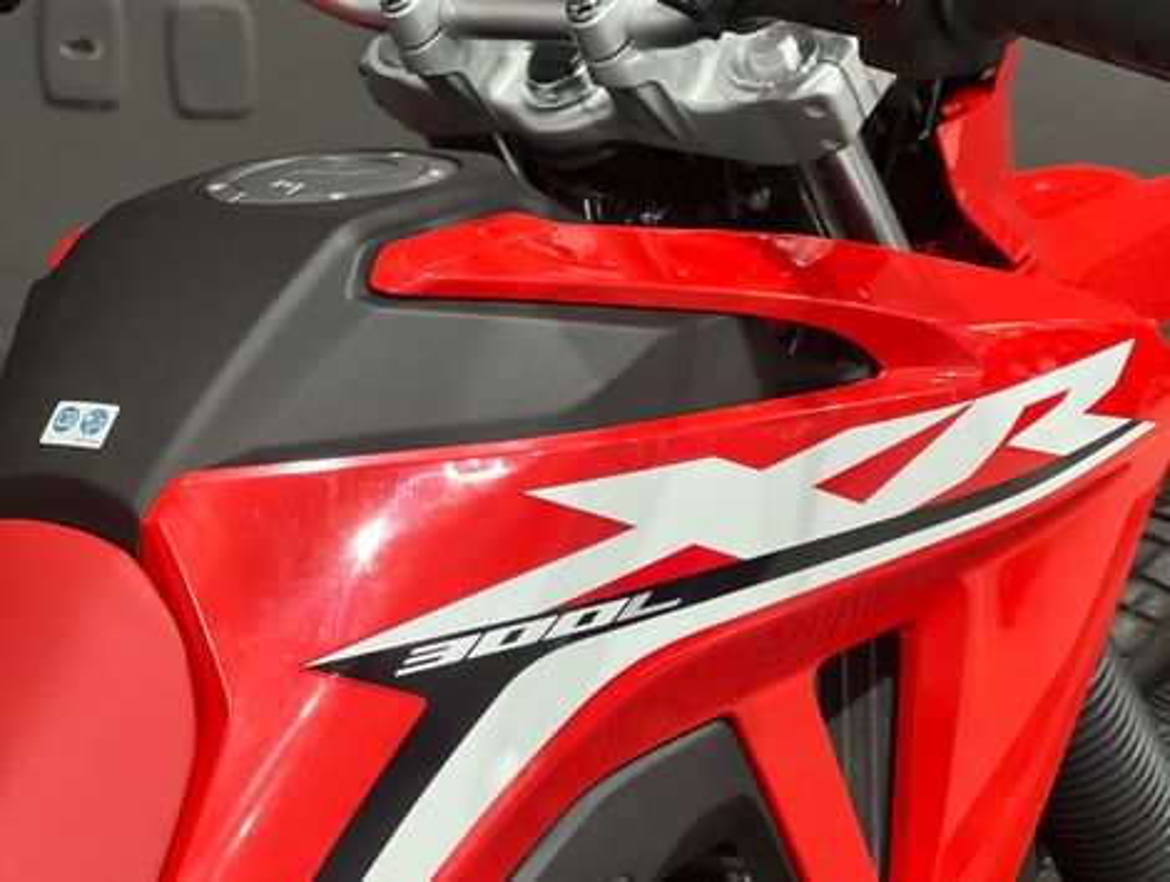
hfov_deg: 25.3
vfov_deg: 19.2
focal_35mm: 77
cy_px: 441
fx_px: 2607
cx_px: 585
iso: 400
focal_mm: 9
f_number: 2.8
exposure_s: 1/30
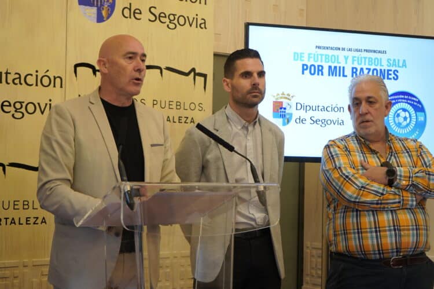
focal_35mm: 70
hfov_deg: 28.9
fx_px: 843
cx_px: 217
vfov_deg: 19.4
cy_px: 144
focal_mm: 70
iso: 3200
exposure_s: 1/200
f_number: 5.6
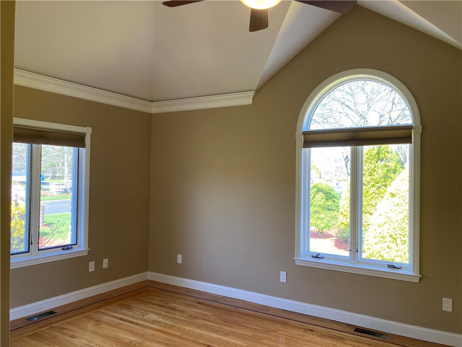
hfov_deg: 63.4
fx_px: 374
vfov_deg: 49.7
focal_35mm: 28
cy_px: 174
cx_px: 231
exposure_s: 1/60
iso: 40
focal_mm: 3.99
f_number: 1.8
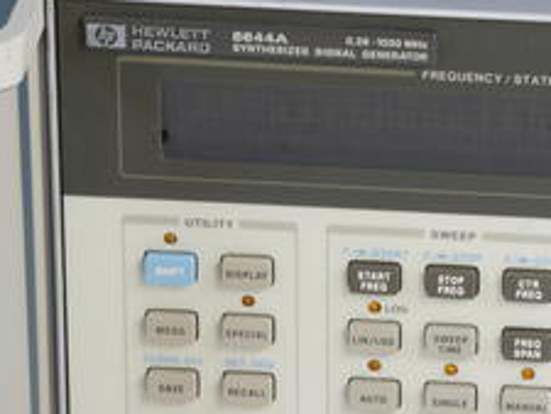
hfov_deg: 6.6
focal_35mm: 299
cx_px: 301
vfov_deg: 5.0
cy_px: 301
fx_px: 4762
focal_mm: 84
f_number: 16
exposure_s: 1.3
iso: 400
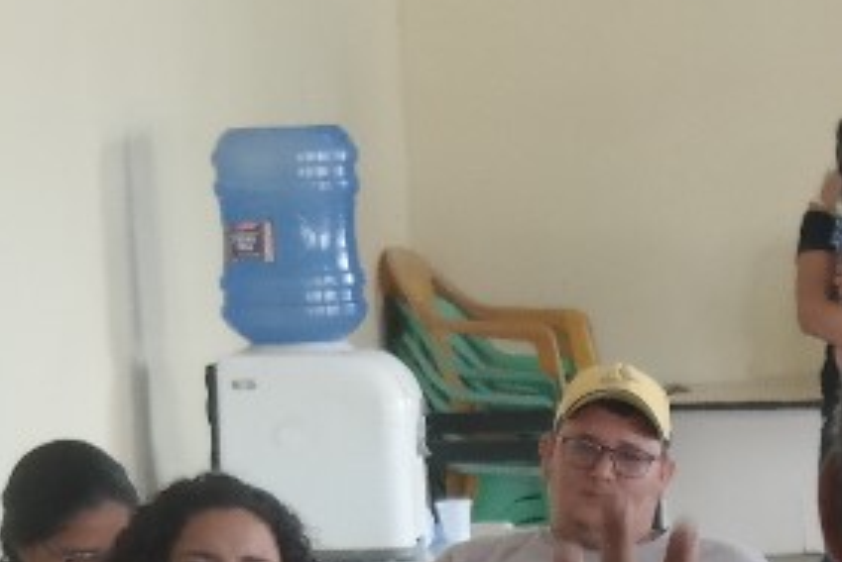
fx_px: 5850
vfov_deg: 5.4
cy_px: 999
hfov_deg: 8.0
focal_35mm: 250
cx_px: 1491
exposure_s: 1/50
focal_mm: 27
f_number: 4
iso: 800
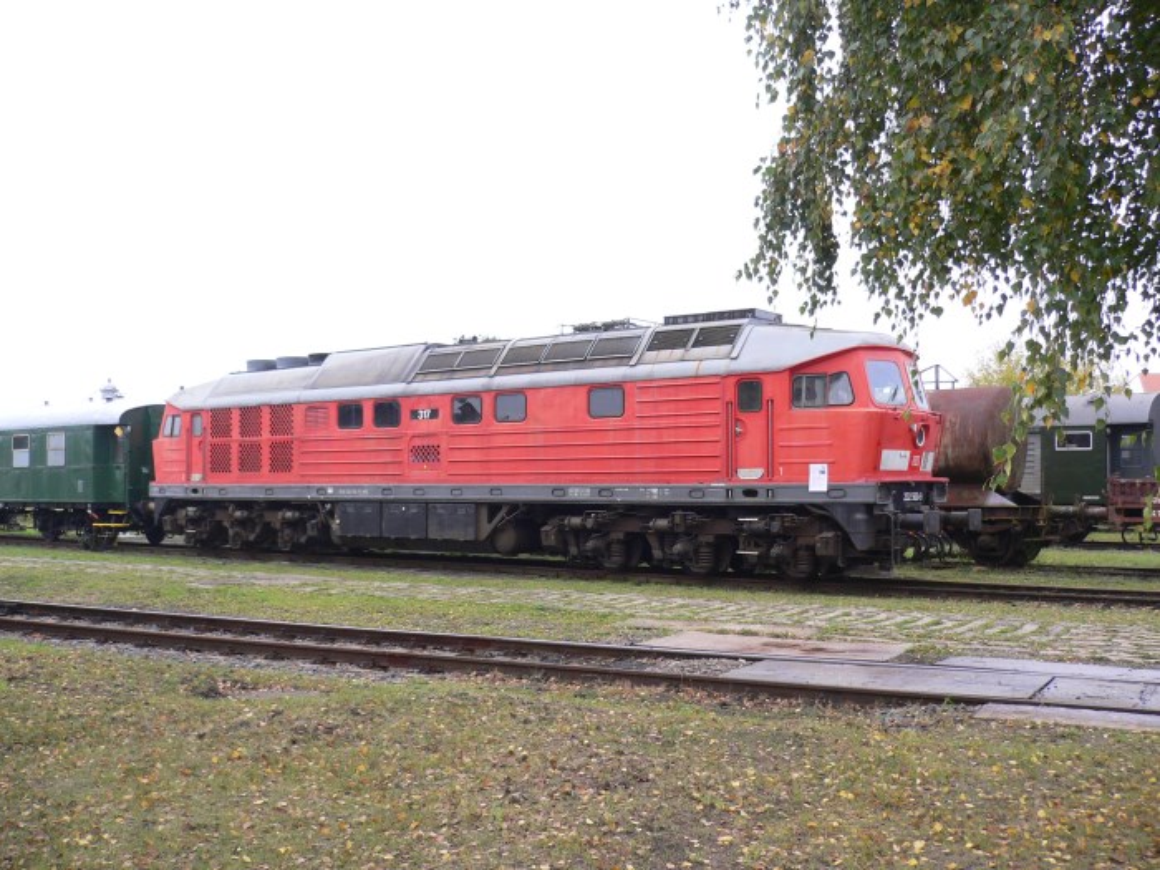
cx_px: 580
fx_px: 1173
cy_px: 435
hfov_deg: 52.6
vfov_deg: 40.7
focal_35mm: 35
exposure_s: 1/250
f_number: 2.8
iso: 100
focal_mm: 5.8
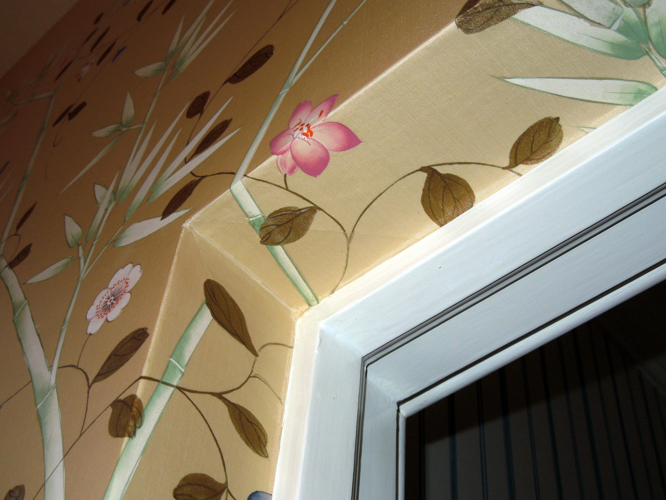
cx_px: 333
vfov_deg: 30.3
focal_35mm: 48
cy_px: 250
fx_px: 924
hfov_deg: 39.7
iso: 100
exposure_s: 1/30
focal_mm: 8.7
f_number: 4
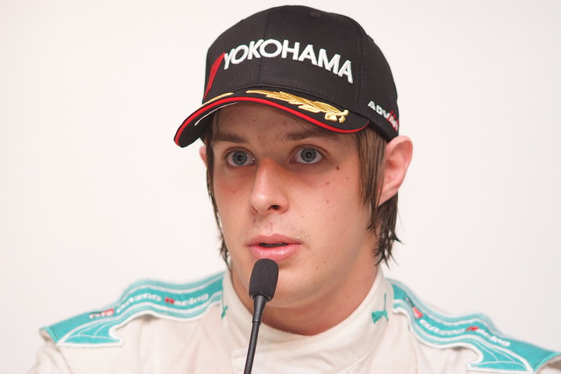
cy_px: 187
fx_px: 4207
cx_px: 280
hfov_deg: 7.6
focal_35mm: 270
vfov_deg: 5.1
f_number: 2.8
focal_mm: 180
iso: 400
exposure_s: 1/250
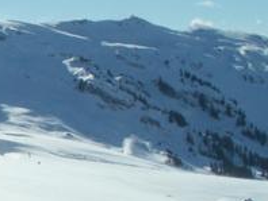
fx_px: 876
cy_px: 165
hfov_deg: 15.9
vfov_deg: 13.1
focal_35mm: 113
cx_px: -143
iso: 50
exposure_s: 1/400
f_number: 8
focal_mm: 5.86
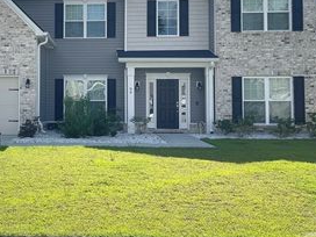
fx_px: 420
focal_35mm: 46
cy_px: 82
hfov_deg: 39.7
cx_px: 65
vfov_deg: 31.3
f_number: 1.6
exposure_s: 1/4902
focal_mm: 5.1
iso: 32
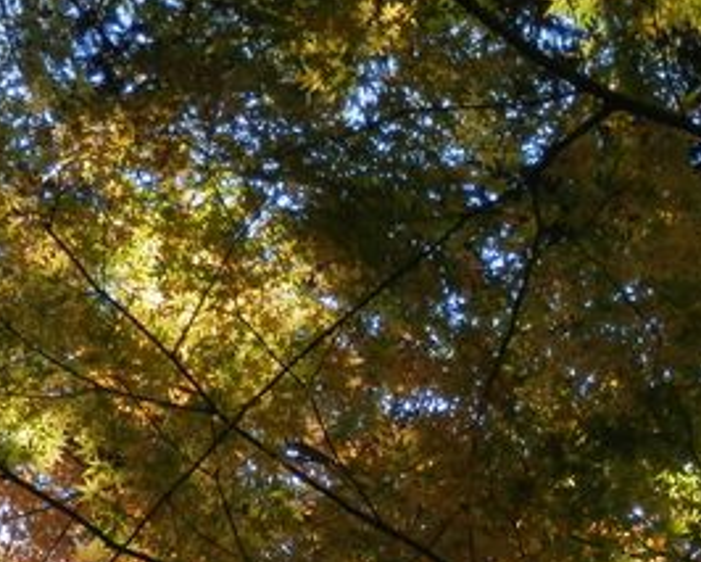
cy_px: 673
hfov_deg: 13.3
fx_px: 2989
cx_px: 548
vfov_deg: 10.6
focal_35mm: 144
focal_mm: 8.9
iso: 80
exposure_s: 1/125
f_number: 4
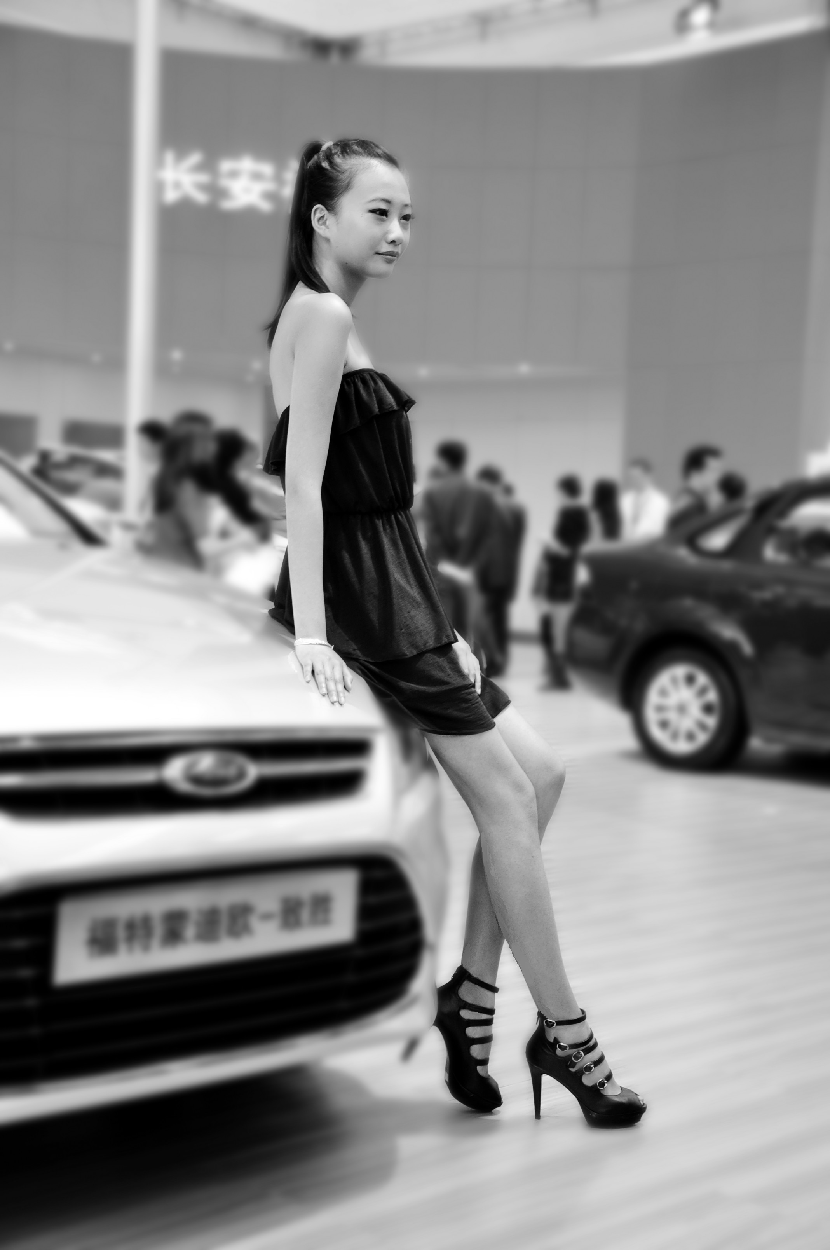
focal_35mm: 57
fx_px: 1976
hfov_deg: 23.7
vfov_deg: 35.1
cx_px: 415
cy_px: 625
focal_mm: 38
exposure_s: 1/30
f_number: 4.5
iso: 400
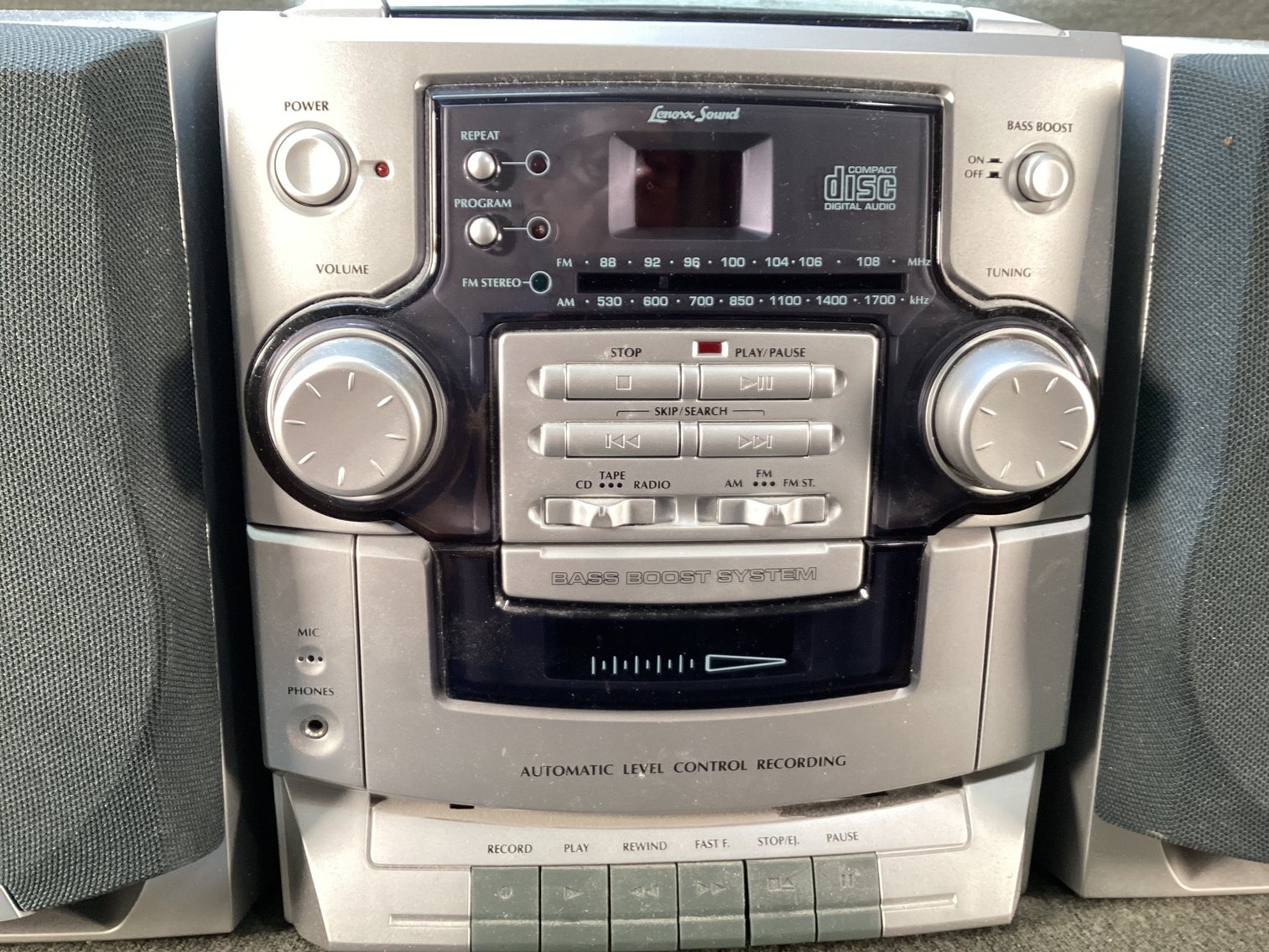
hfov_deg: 58.3
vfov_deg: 45.4
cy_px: 476
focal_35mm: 31
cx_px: 634
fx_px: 1137
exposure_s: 1/50
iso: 80
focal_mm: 3.3
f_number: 2.4
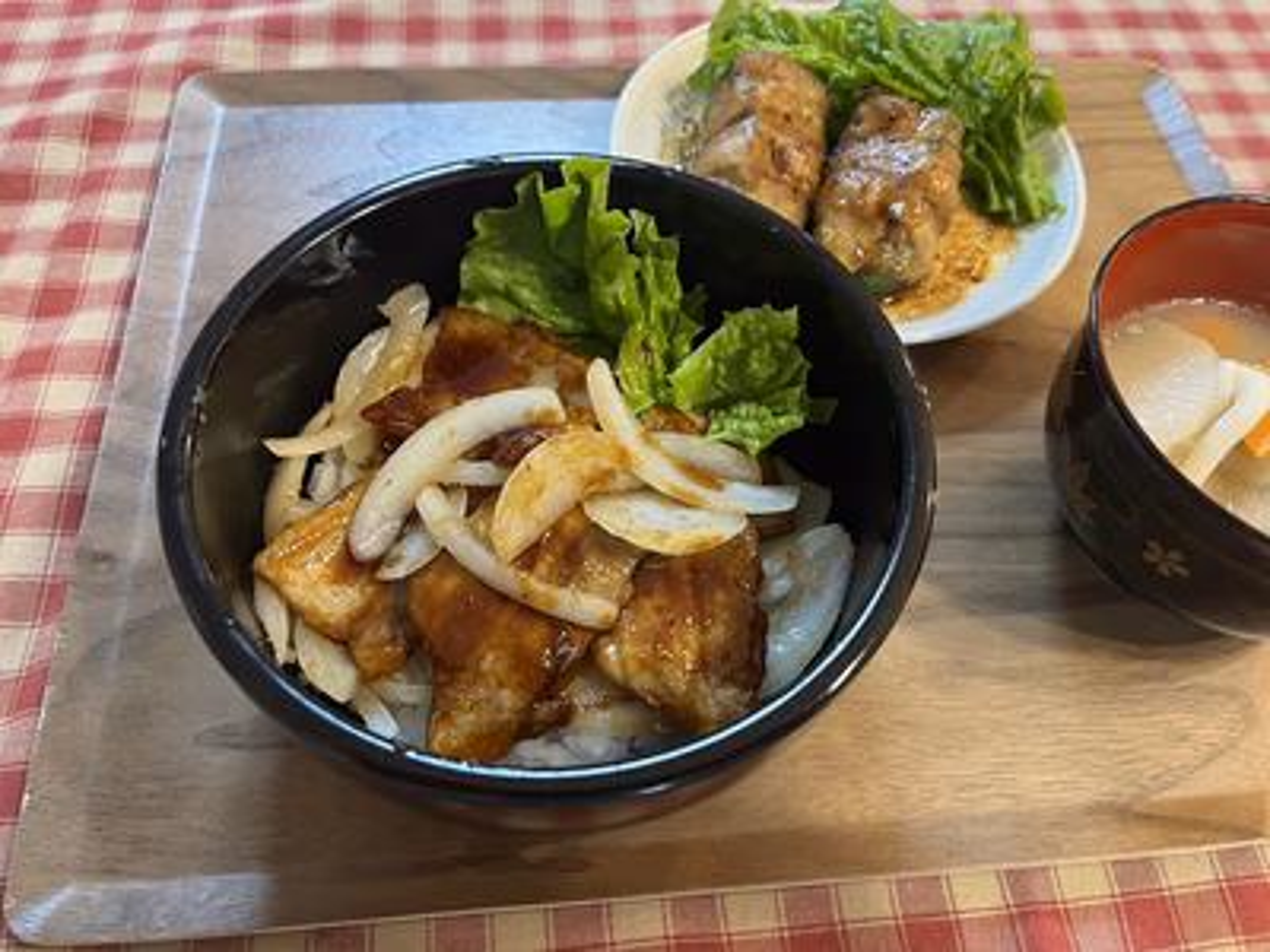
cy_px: 476
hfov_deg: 67.3
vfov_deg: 53.1
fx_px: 954
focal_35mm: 26
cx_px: 635
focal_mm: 5.1
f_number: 1.6
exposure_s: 1/50
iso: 320
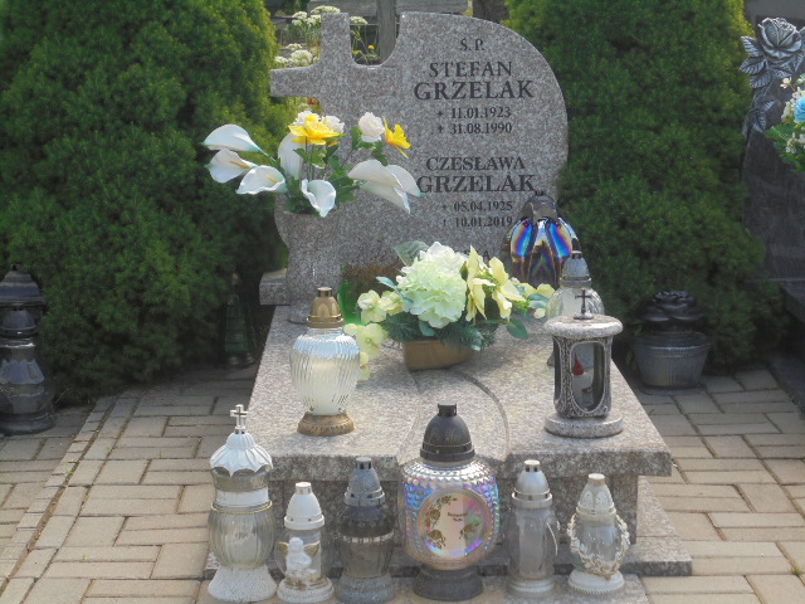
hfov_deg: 26.7
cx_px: 402
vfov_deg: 20.2
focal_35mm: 73
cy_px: 302
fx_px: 1698
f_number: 6.1
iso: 100
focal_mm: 13.1
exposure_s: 1/160
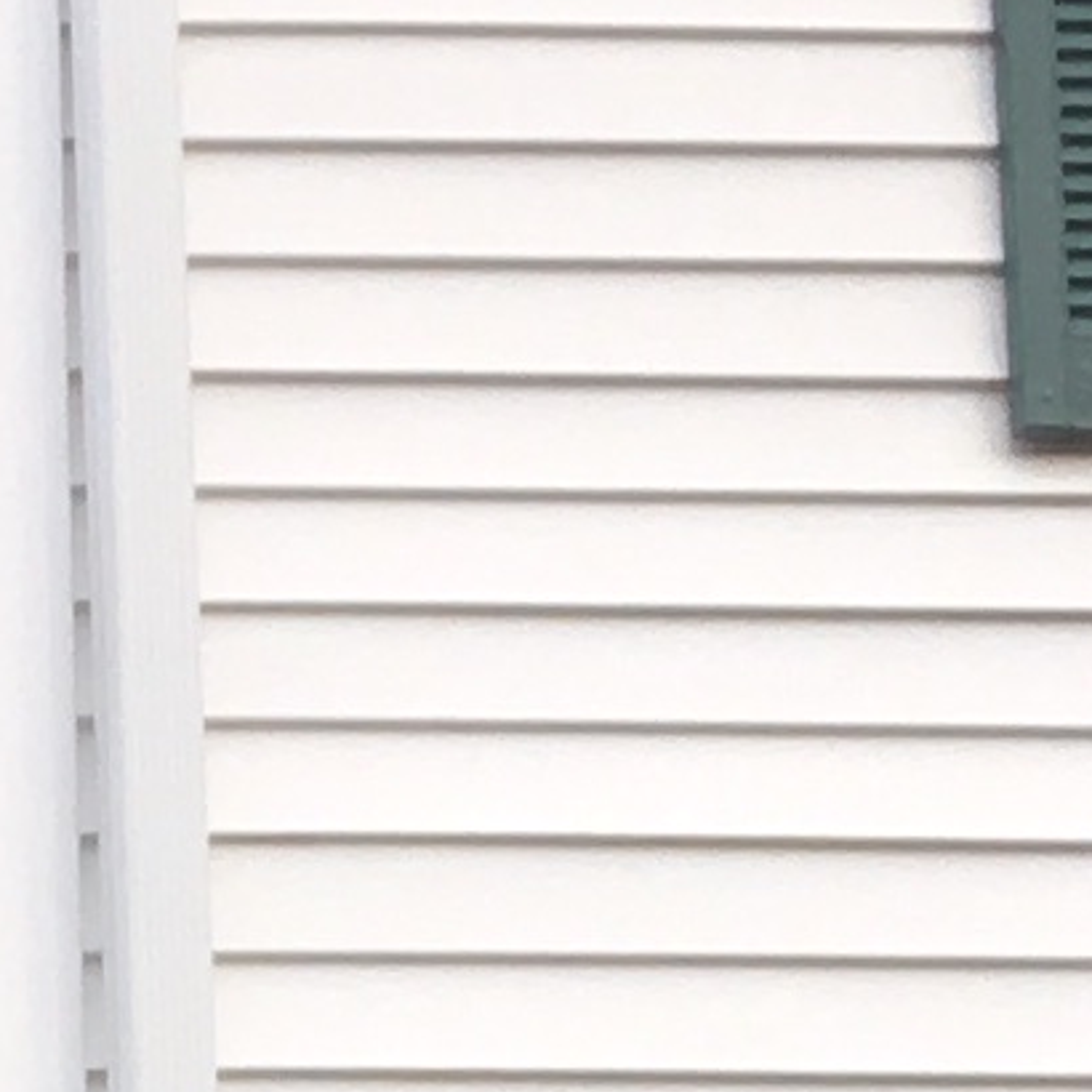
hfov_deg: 6.2
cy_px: 2679
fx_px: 8994
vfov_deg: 6.6
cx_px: -2562
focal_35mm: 252
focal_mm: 4.15
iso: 32
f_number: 2.2
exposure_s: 1/120
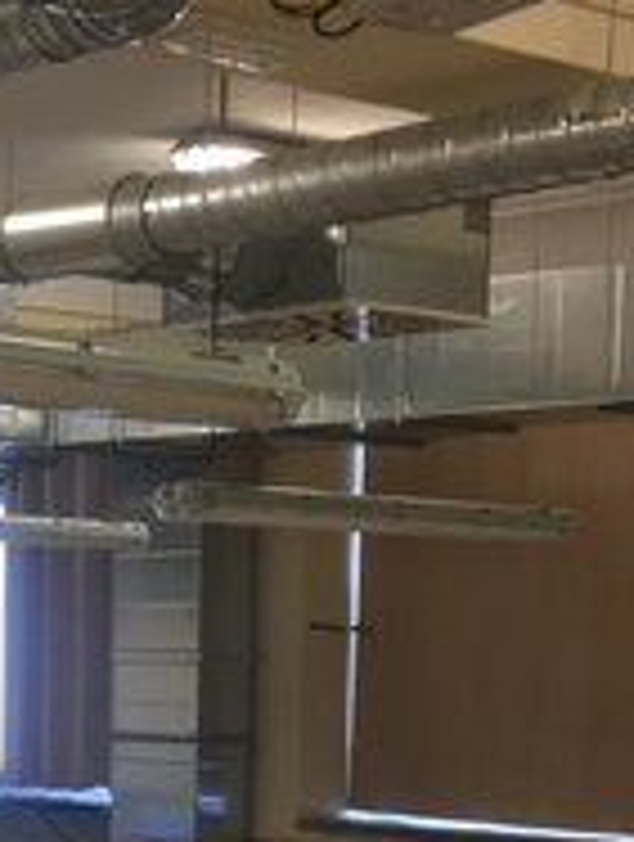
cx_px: -337
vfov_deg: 19.5
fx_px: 2409
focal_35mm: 99
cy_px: 716
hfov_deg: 14.0
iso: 40
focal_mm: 4.15
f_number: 2.2
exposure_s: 1/17
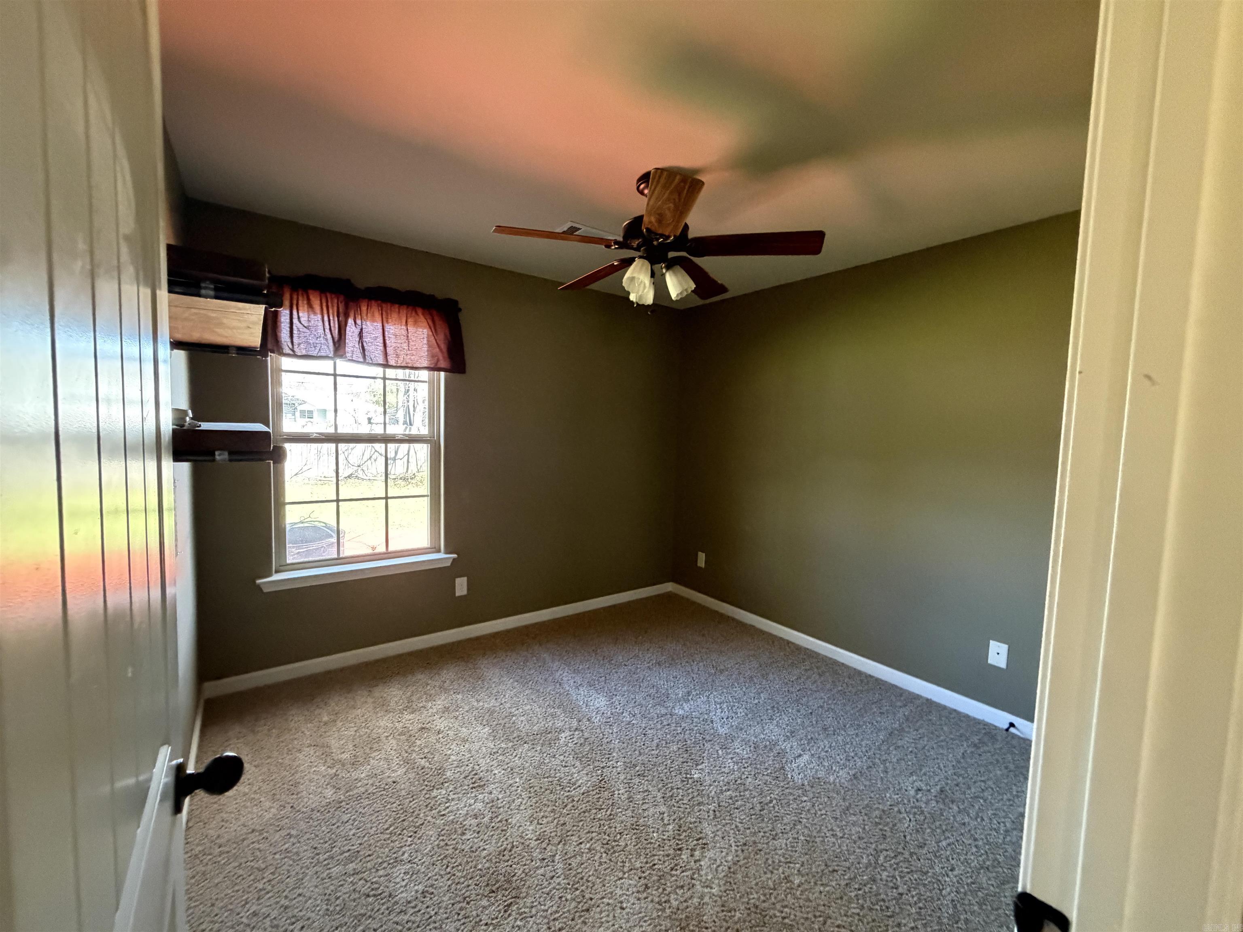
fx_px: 503
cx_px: 622
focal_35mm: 14
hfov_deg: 102.1
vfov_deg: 85.7
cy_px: 466
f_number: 2.2
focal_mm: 2.22
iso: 800
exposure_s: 1/60
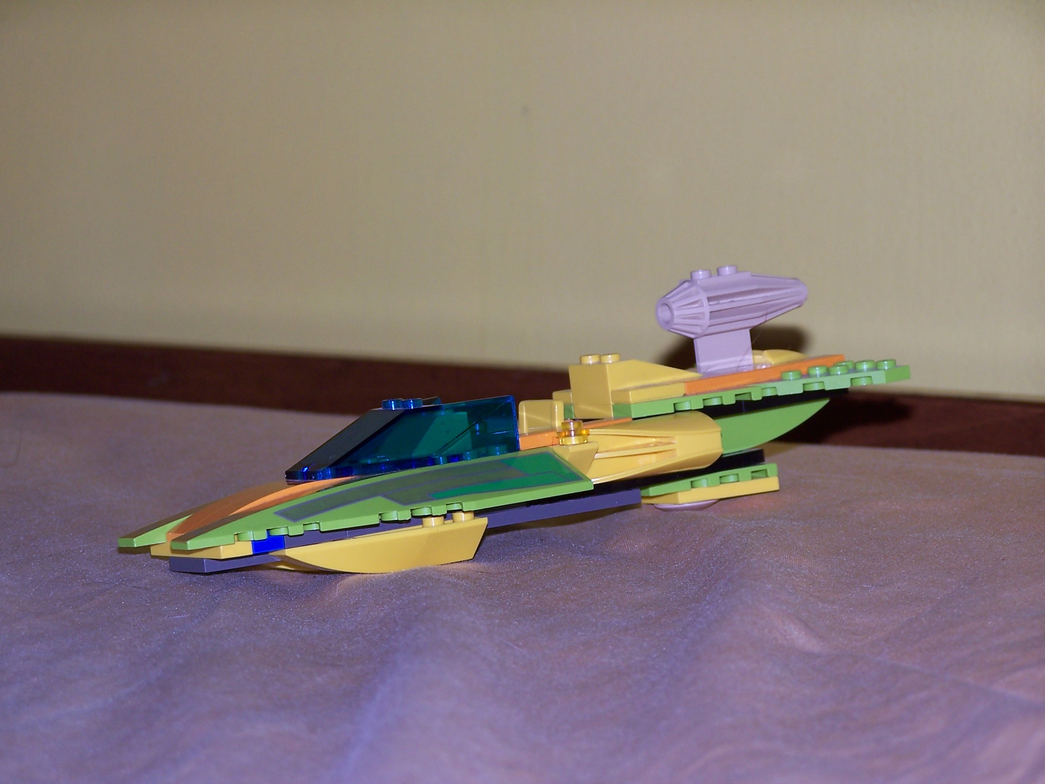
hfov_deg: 14.2
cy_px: 392
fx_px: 4196
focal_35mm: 139
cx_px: 522
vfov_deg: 10.7
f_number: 3.2
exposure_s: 1/90
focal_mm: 23.1
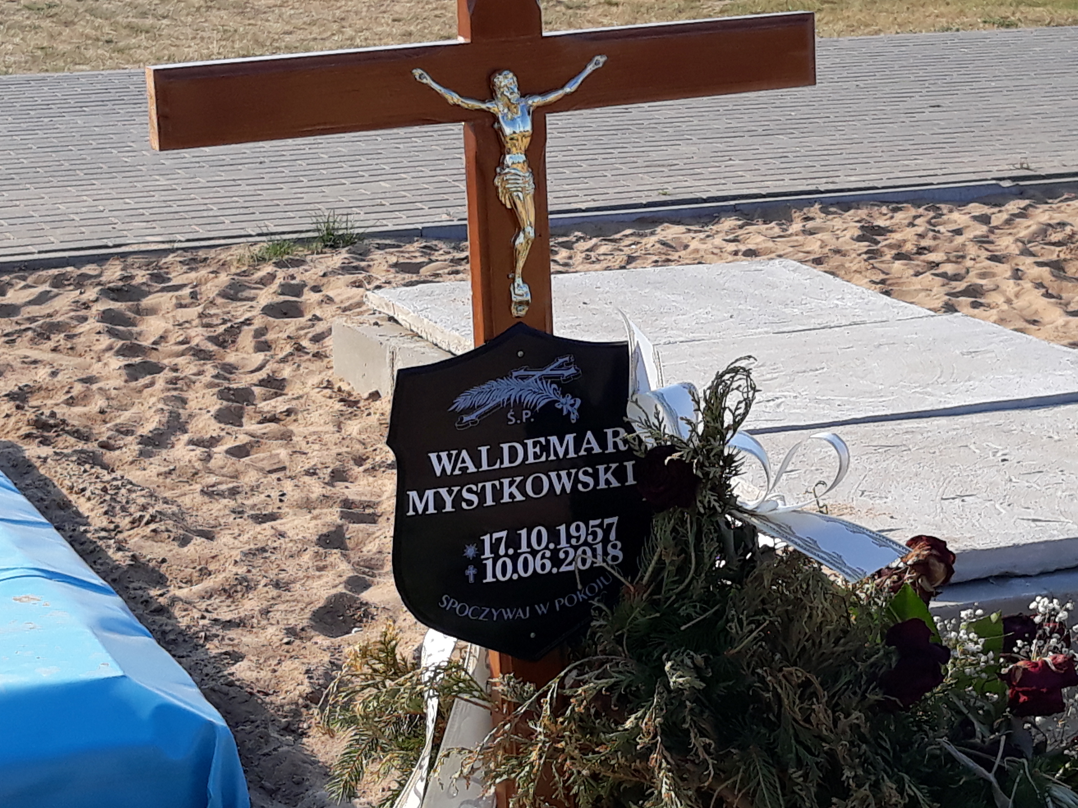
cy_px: 368
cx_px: 586
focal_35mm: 35
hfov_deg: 52.6
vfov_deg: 40.7
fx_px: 1090
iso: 40
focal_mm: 3.71
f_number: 1.7
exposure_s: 1/1131
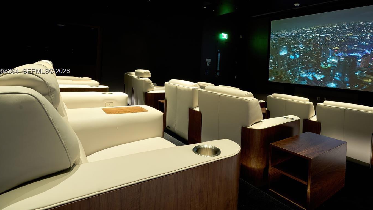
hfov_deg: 83.6
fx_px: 208
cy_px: 72
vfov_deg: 52.6
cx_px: 204
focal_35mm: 21
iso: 1250
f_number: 9
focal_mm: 17
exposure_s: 1
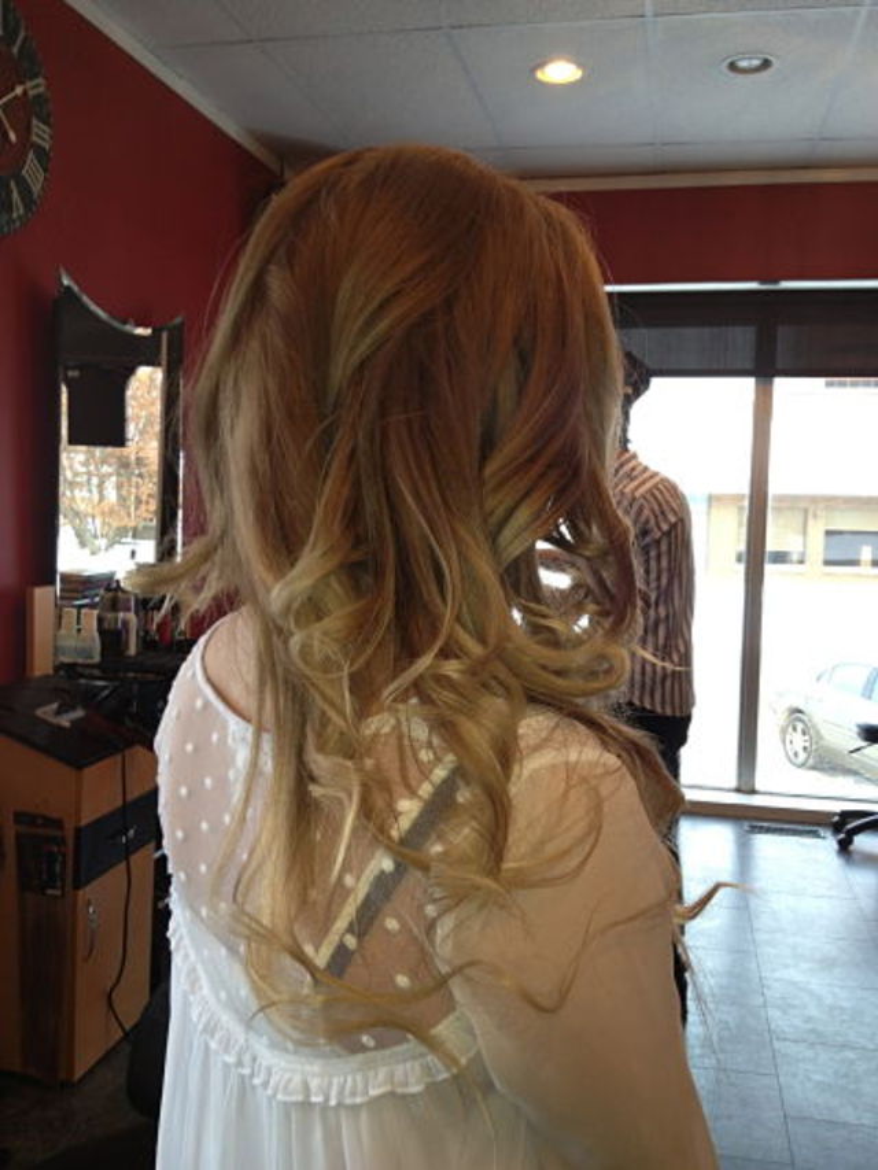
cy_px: 585
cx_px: 439
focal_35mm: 35
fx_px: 1183
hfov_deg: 40.7
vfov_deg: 52.6
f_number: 2.4
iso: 50
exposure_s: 1/30
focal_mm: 4.28
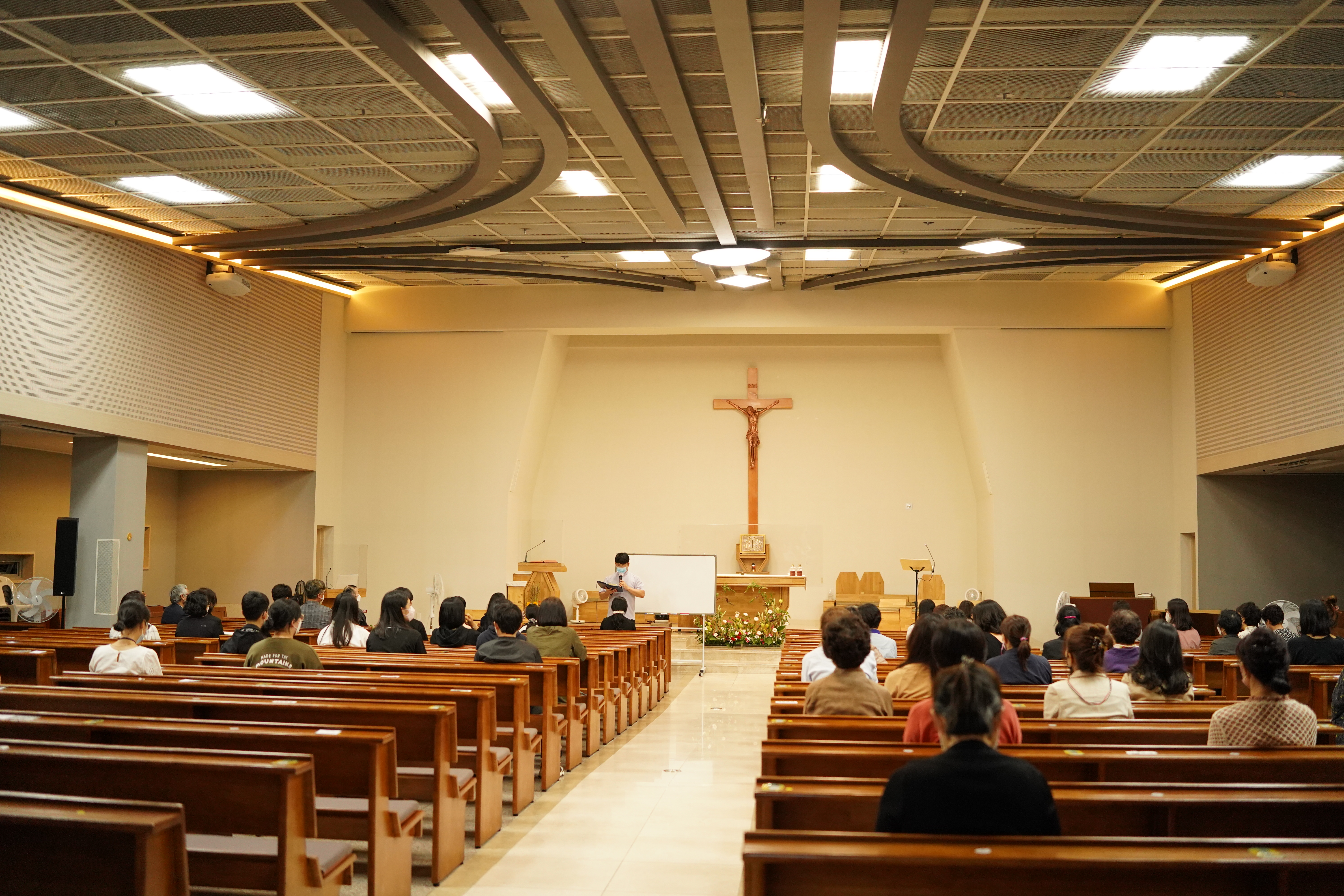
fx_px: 1307
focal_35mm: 35
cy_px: 448
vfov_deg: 37.9
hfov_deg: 54.4
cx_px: 672
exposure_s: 1/500
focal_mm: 35
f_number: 2
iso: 3200
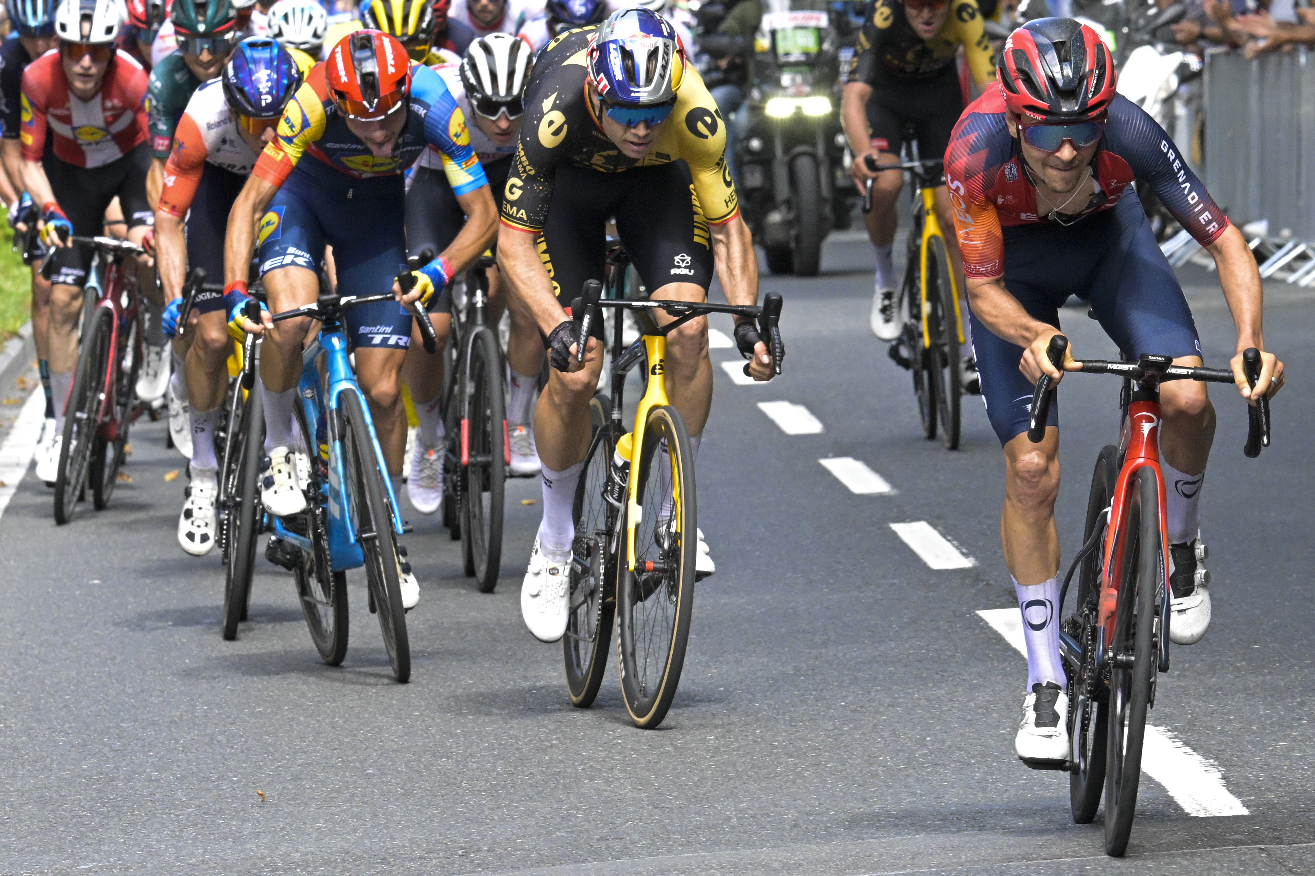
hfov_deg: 7.4
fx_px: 10115
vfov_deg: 5.0
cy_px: 438
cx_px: 658
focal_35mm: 277
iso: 2500
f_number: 10
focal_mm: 185
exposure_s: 1/800
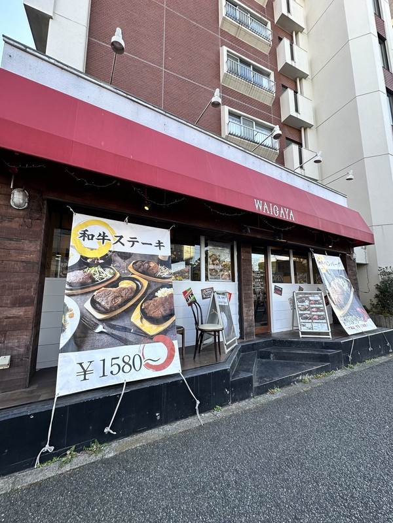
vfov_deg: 102.1
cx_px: 196
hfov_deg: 85.7
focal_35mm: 14
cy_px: 262
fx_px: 212
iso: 40
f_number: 2.2
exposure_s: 1/127
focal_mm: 2.22
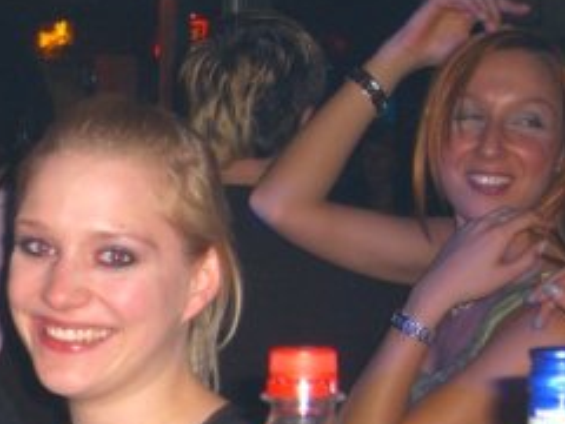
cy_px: 386
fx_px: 1877
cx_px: -108
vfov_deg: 12.8
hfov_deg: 16.4
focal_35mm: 115
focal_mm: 9.5
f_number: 3.1
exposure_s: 1/60
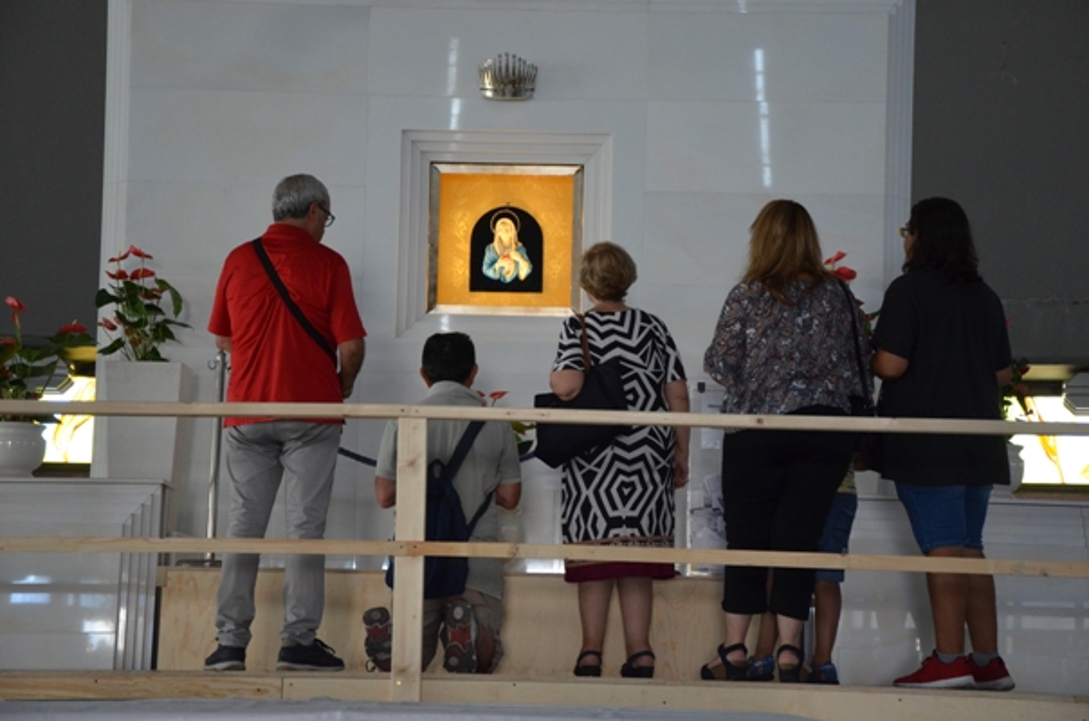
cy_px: 360
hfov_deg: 23.4
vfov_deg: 15.6
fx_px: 2626
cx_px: 544
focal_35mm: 87
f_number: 5
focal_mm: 58
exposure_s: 1/30
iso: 1600
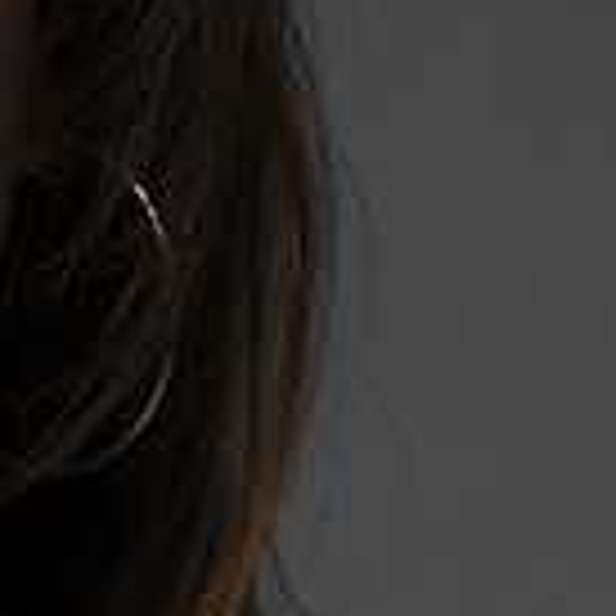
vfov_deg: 2.4
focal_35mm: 723
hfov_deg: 2.4
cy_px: 1673
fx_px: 14556
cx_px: 16
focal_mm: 73
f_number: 9
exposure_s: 1/200
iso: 200
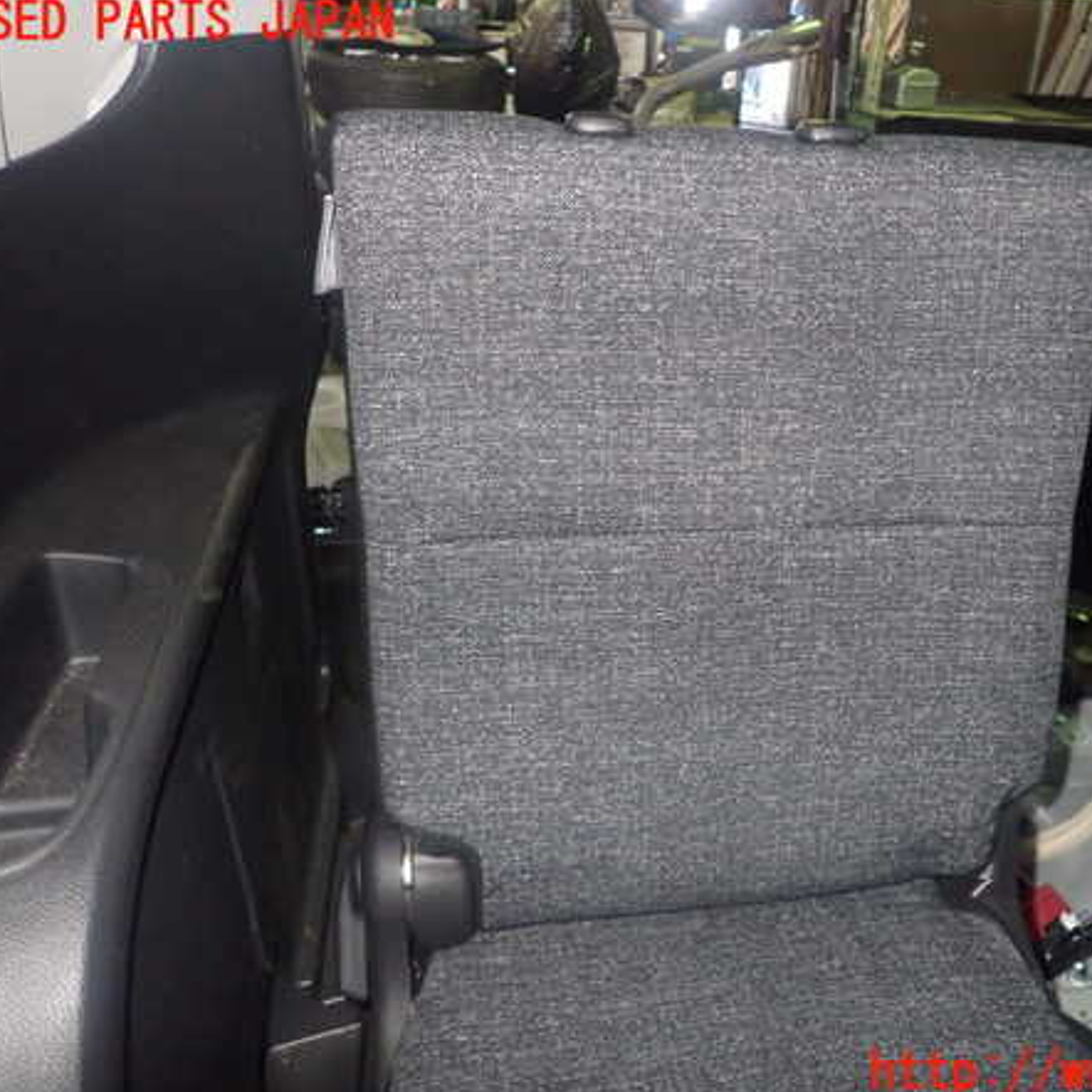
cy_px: 548
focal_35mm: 30
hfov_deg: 53.4
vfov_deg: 54.0
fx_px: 1071
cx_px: 687
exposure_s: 1/30
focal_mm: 4.5
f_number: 5.6
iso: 1000
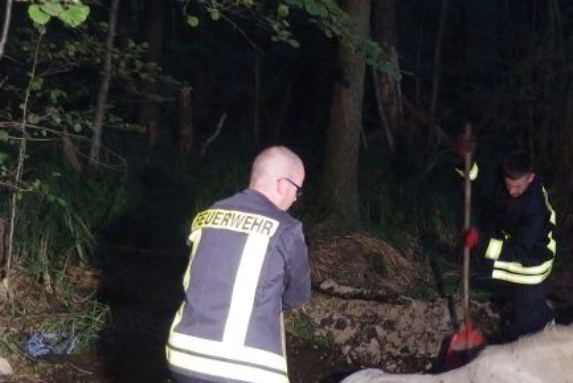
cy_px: 337
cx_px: 471
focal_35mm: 54
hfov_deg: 35.5
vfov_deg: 24.4
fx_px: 860
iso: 500
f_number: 1.8
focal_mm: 4.7
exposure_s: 1/30
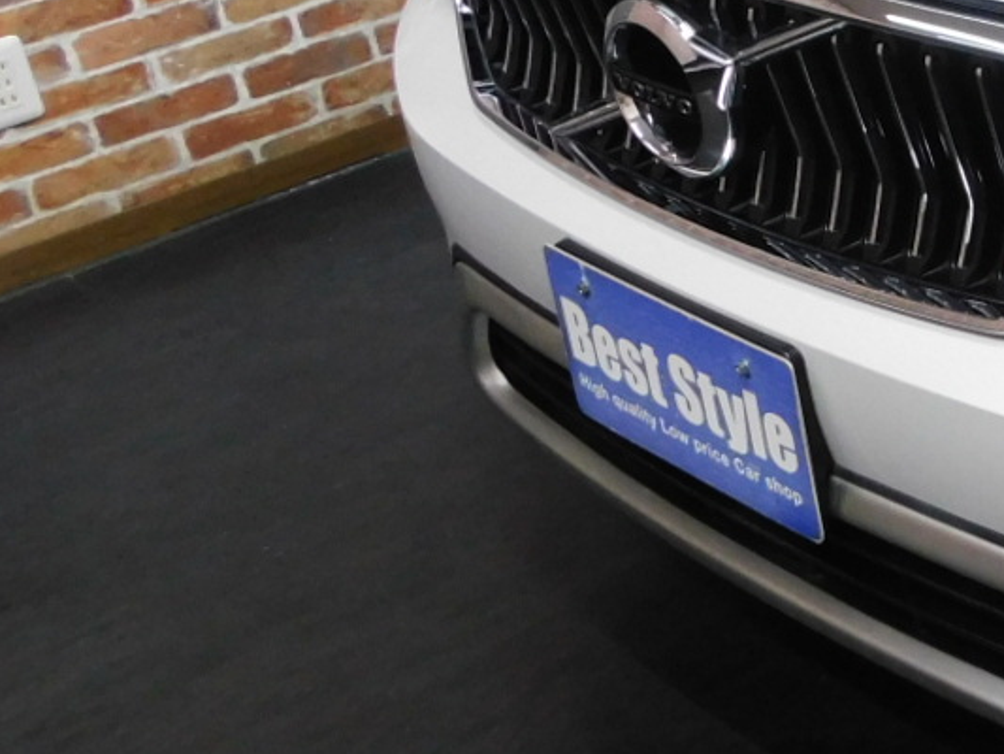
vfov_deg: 20.7
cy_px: 19
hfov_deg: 23.0
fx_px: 2002
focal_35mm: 69
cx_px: 1492
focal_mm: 4
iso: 320
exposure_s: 1/30
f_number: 3
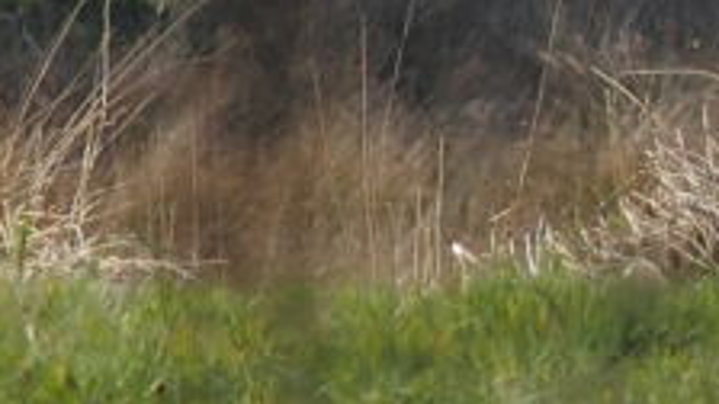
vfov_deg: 0.6
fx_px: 40094
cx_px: 2282
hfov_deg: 1.0
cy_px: -221
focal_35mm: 2103
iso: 100
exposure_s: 1/800
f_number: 3.2
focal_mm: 64.3
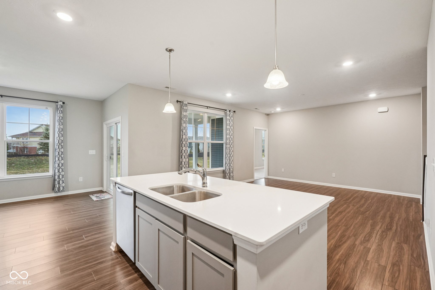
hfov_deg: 96.7
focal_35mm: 16
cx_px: 218
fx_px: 193
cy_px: 145
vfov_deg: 73.7
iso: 800
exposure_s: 1/30
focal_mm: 16
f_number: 8
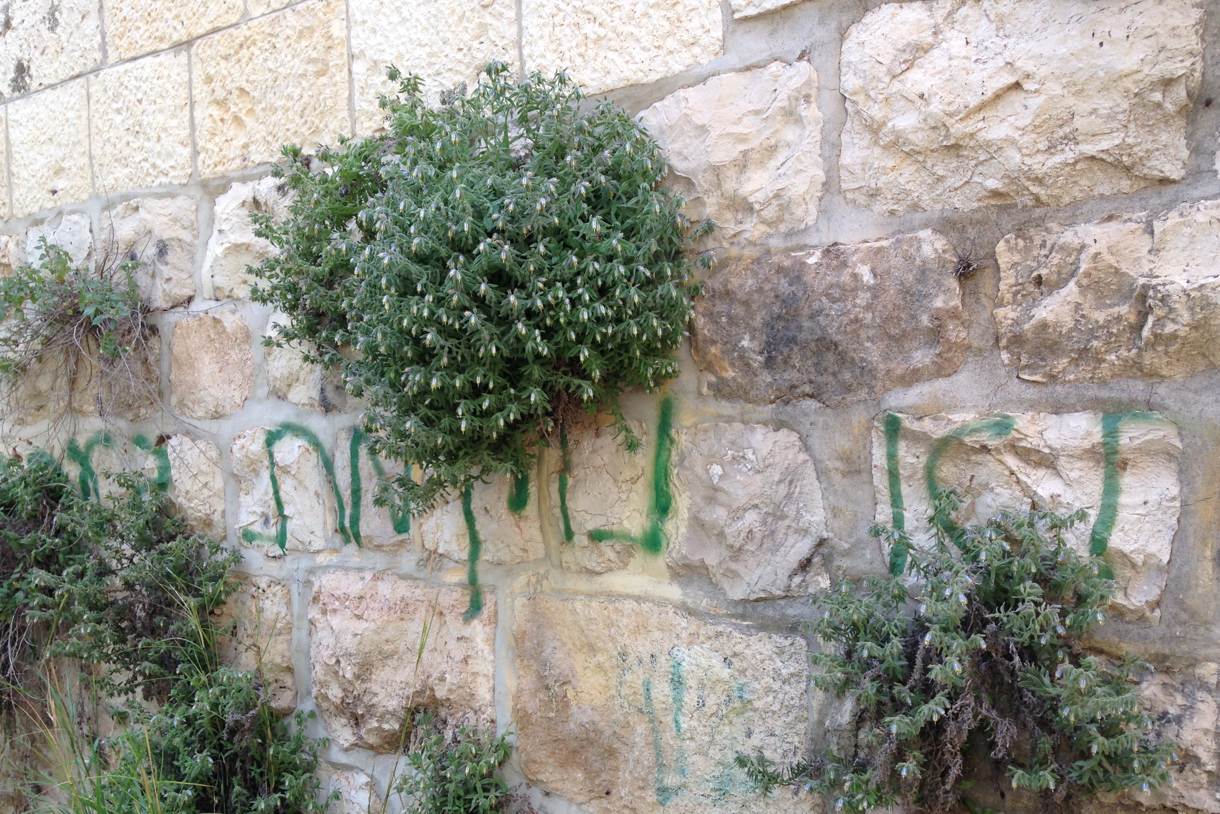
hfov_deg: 53.1
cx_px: 630
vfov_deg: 36.8
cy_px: 473
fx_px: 1220
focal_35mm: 36
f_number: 2.4
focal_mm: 4.12
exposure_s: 1/258
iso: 50
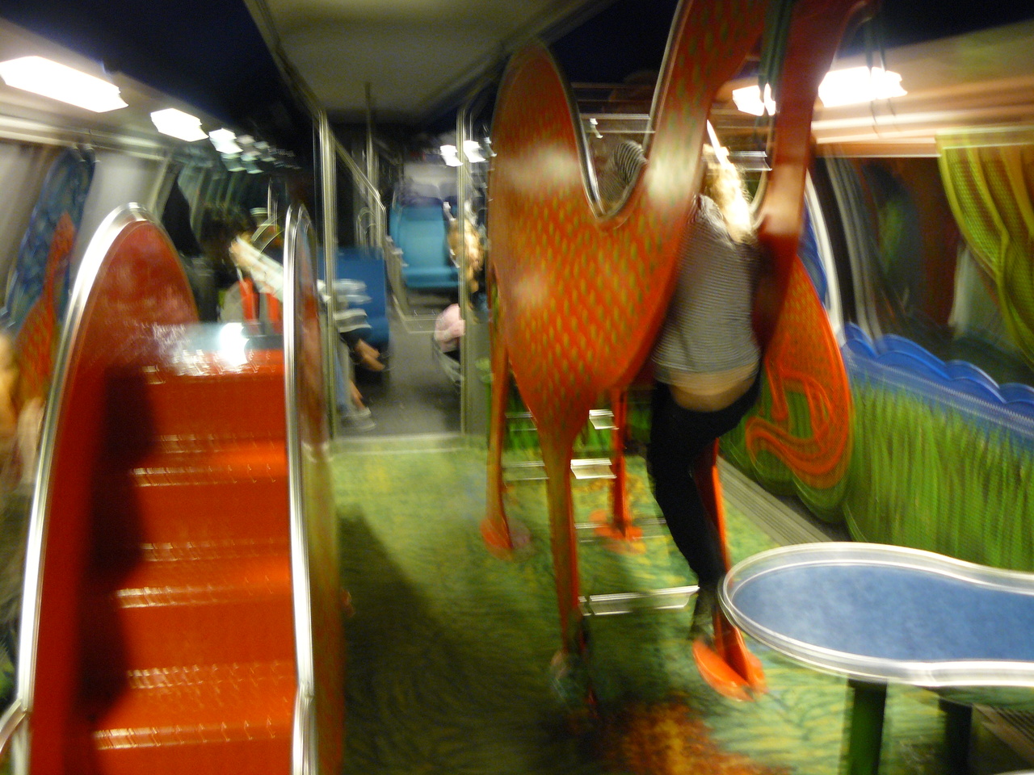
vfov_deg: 39.7
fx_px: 1075
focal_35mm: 36
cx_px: 517
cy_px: 388
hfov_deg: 51.4
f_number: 2.8
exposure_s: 1/3.2
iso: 200
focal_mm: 6
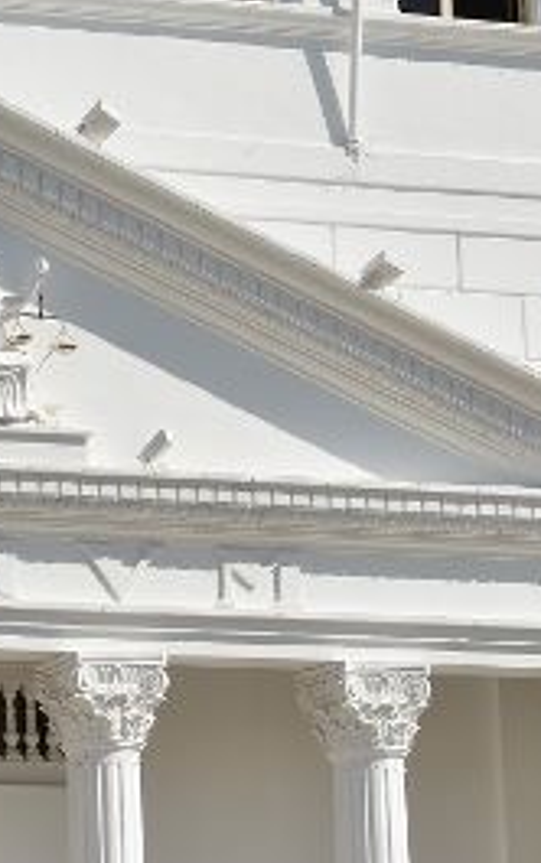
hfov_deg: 6.4
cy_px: 415
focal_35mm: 202
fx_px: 4763
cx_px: -257
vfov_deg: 10.4
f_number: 10
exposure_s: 1/160
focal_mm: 55
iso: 100
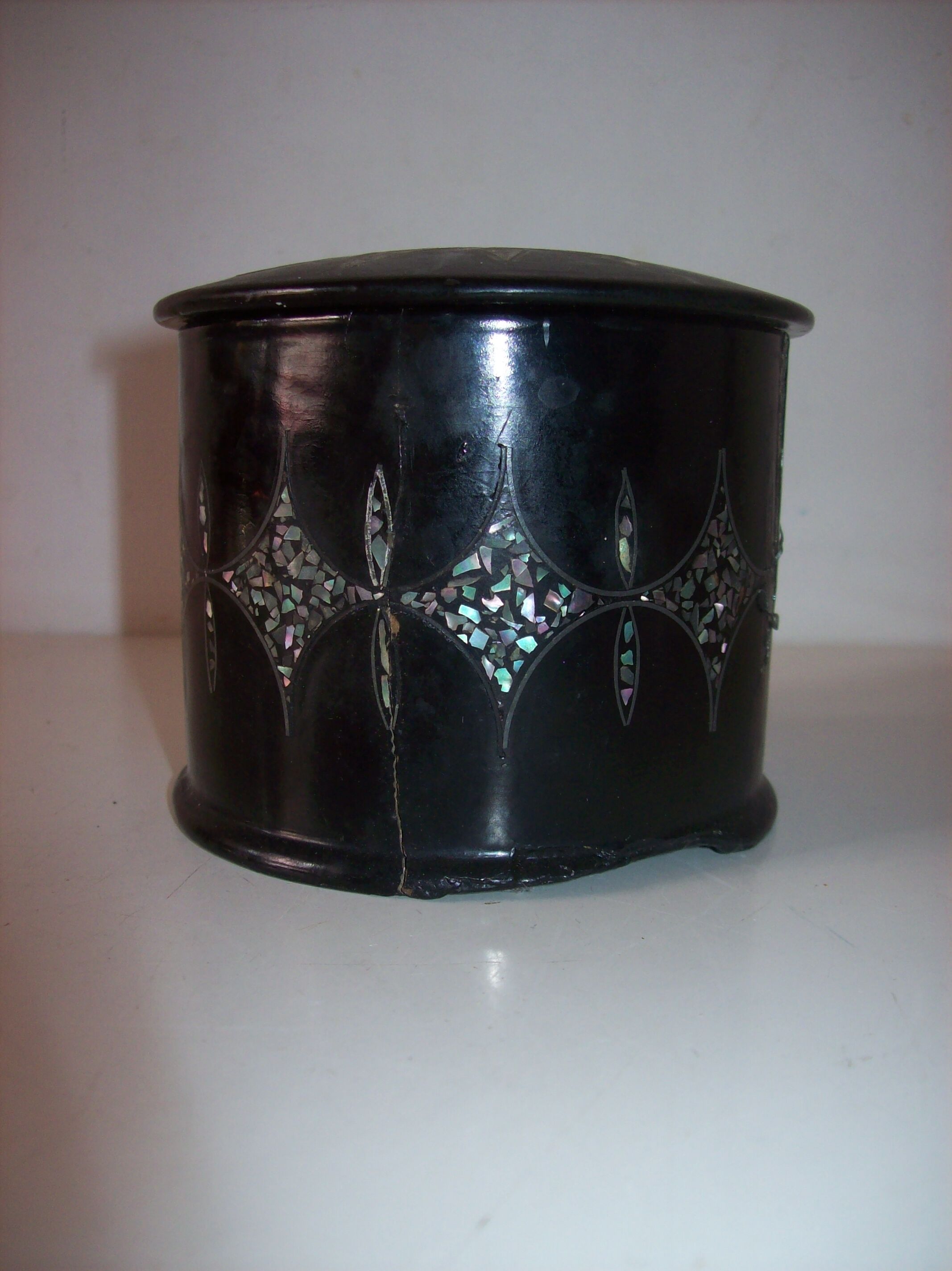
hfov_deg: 39.6
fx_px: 1321
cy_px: 636
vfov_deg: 51.4
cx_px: 476
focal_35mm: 36
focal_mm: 6
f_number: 2.7
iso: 80
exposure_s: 1/64
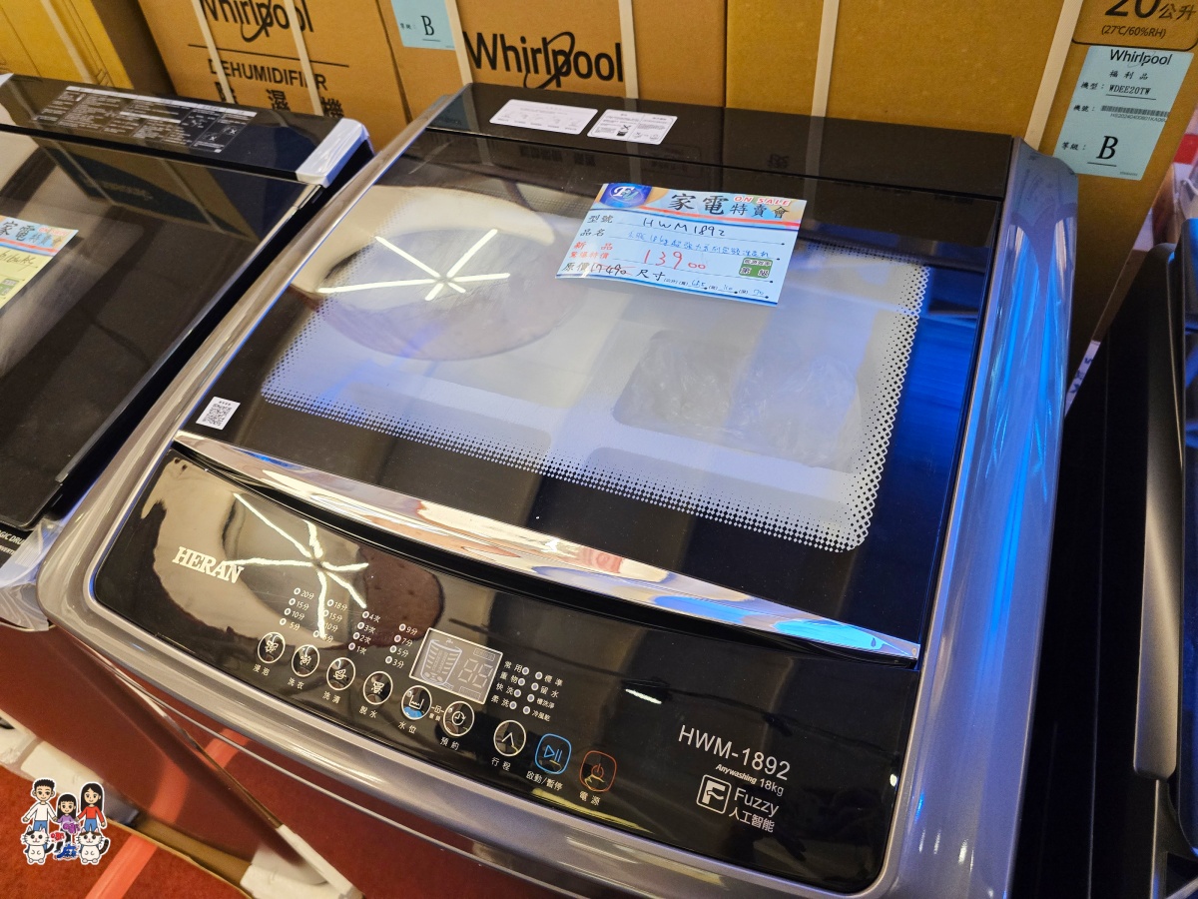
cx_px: 599
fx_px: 796
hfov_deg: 73.9
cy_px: 450
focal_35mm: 23
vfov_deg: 58.9
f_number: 1.7
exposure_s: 1/120
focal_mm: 6.3
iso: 640
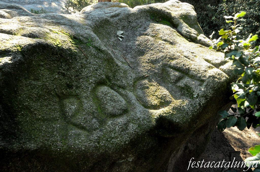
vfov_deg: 39.9
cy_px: 86
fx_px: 238
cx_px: 130
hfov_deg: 57.3
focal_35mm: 33
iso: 1600
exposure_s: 1/250
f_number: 8
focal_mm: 22
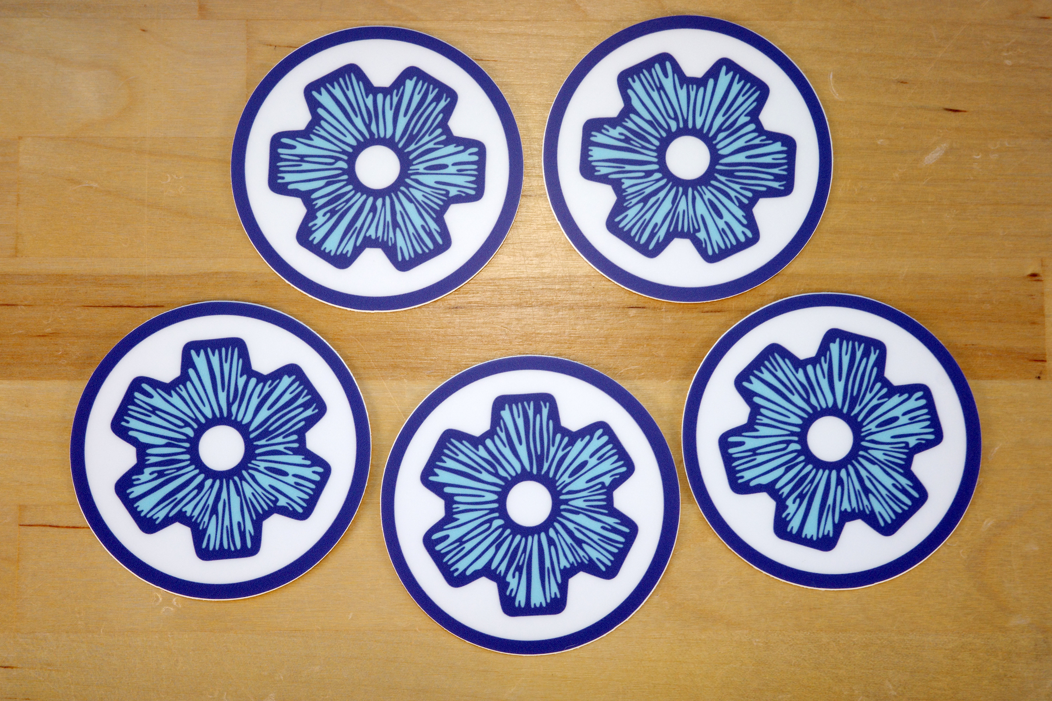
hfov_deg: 48.5
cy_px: 350
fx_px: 1169
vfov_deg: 33.4
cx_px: 526
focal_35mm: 40
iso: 400
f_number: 8
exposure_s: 1/40
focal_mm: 26
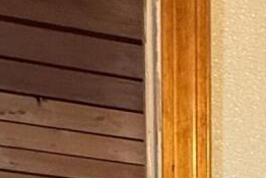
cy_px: 622
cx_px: 306
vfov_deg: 8.7
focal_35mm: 111
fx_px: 821
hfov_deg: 17.7
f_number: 2.2
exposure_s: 1/60
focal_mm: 2.22
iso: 400
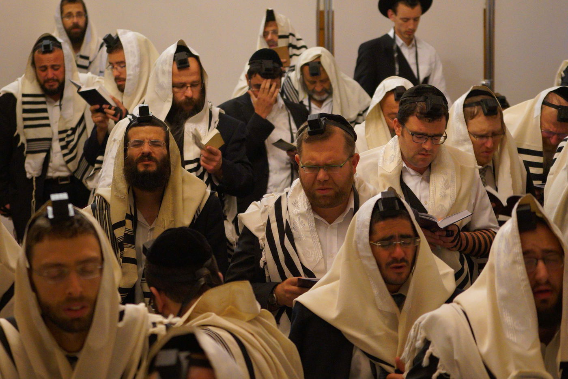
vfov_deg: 13.0
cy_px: 190
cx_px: 284
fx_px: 1657
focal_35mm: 105
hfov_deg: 19.5
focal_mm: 70
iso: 4000
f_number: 4
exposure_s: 1/100
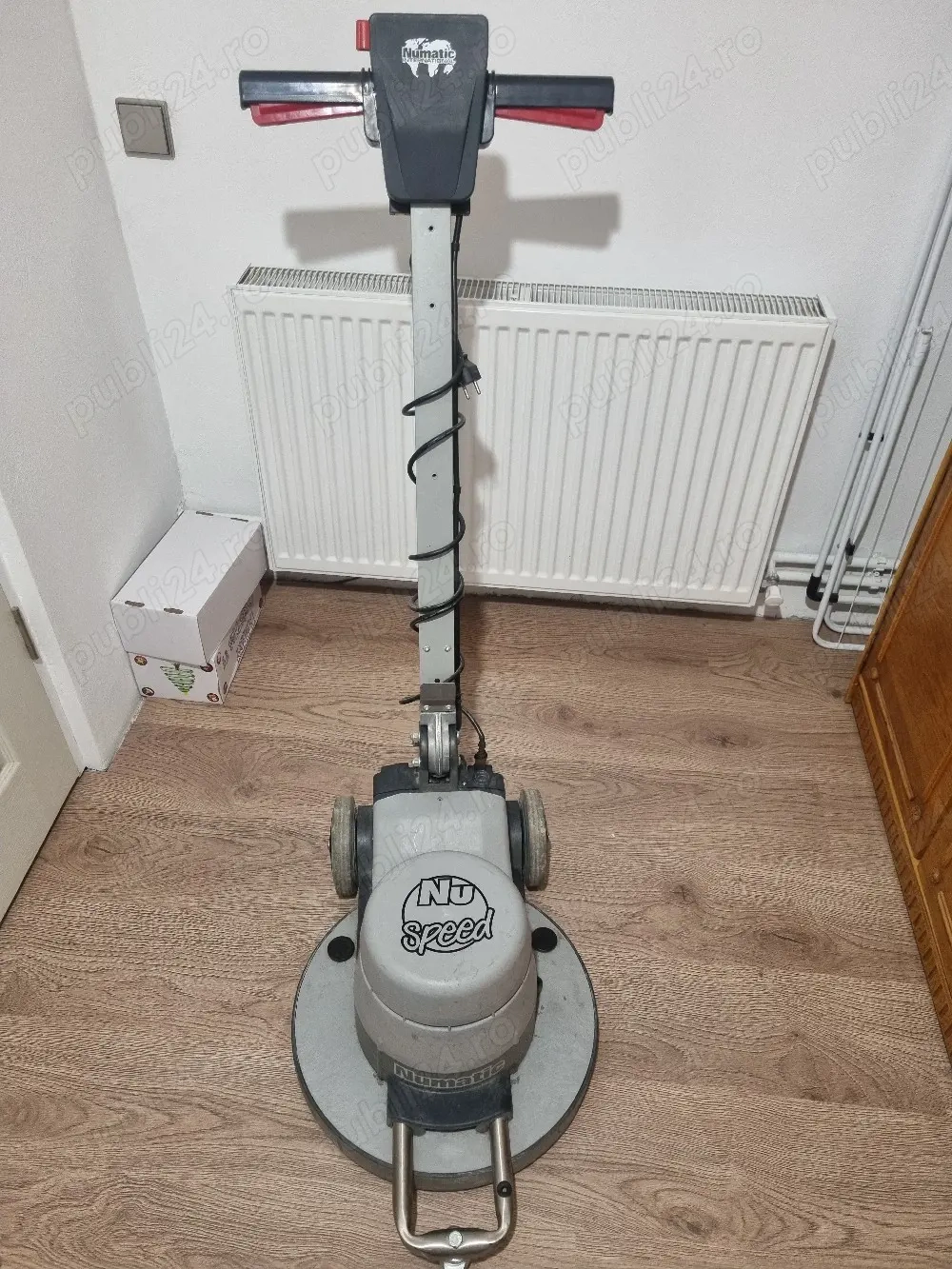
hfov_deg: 53.1
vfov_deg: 67.3
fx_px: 953
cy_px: 634
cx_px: 476
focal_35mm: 26
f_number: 1.8
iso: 400
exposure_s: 1/50
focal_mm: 5.4
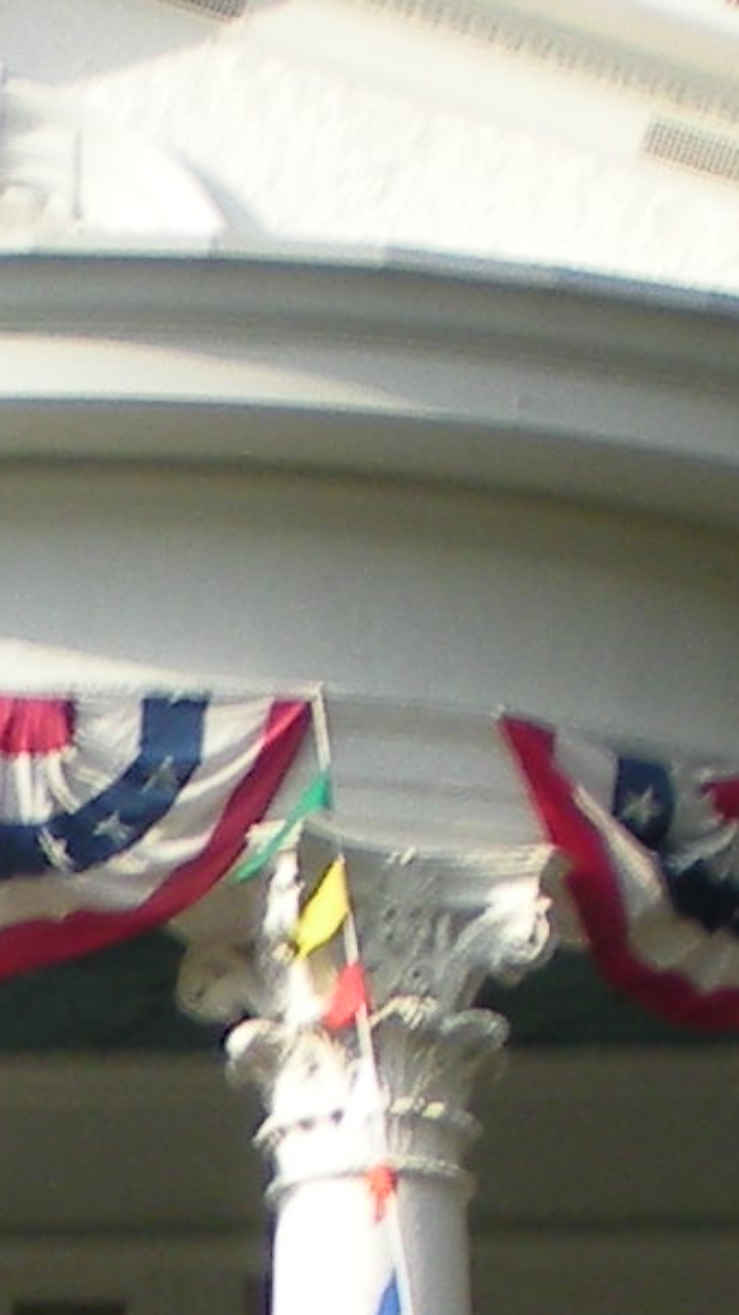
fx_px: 7807
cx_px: -159
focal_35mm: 224
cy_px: 2442
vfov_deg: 9.2
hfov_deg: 5.4
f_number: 4.6
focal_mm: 6.3
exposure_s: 1/218
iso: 64
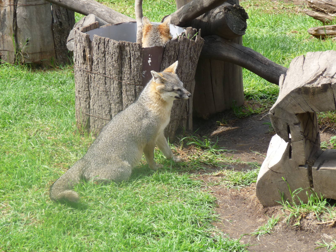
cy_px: 126
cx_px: 168
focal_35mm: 147
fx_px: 1427
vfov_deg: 10.1
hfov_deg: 13.4
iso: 100
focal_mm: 25.2
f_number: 4.8
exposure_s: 1/160
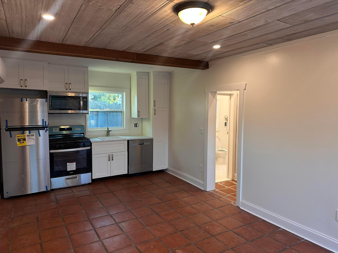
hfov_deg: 71.6
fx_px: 234
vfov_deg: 56.8
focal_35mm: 24
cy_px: 126
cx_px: 169
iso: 200
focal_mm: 6.86
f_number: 1.78
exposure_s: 1/120
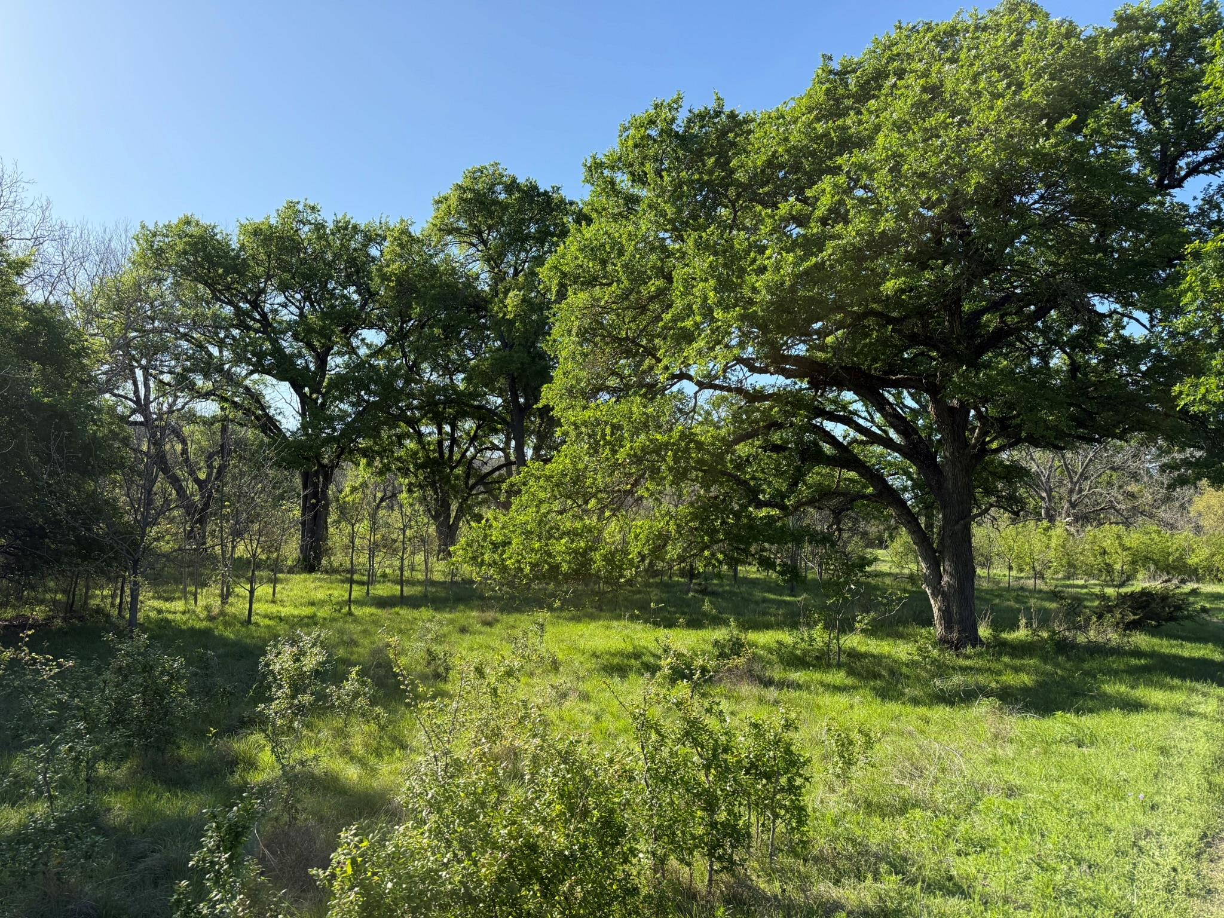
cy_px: 459
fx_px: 849
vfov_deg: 56.8
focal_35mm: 24
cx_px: 612
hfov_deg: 71.6
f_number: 1.78
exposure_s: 1/2299
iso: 100
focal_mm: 6.76
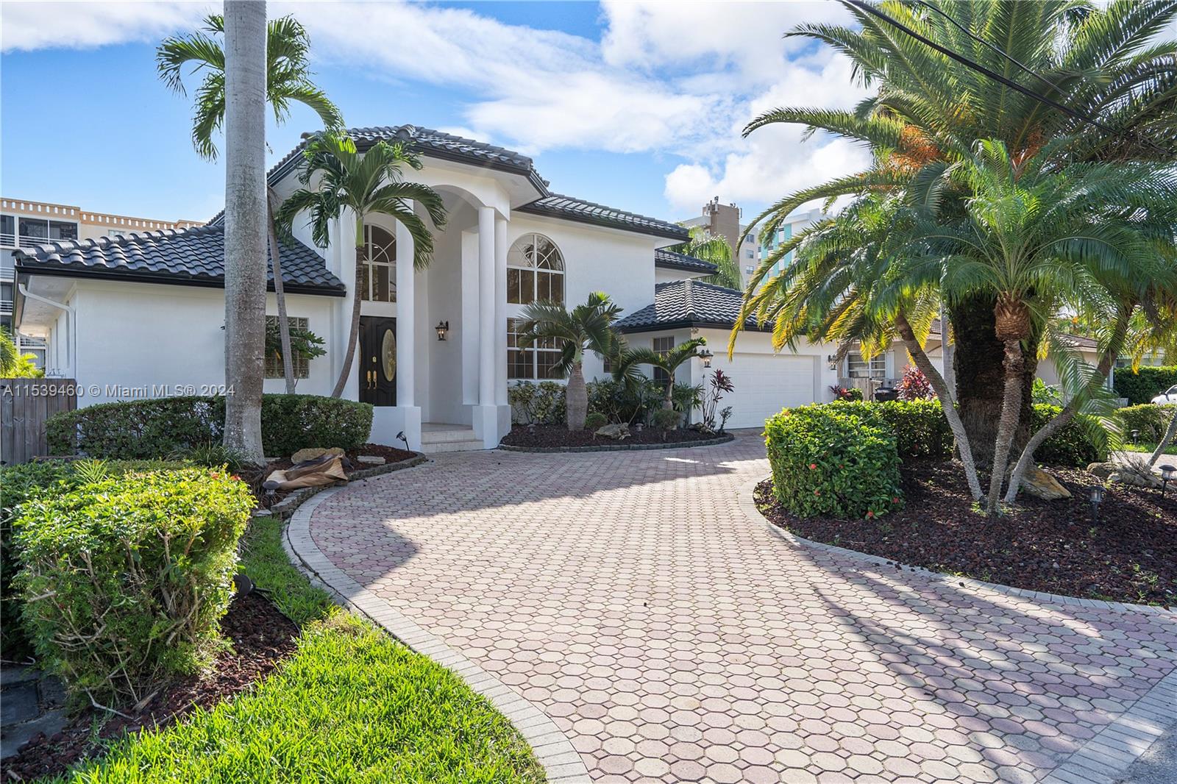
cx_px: 588
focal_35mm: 22
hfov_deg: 78.6
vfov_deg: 57.2
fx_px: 719
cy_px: 392
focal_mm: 22
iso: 100
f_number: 10
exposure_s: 1/125
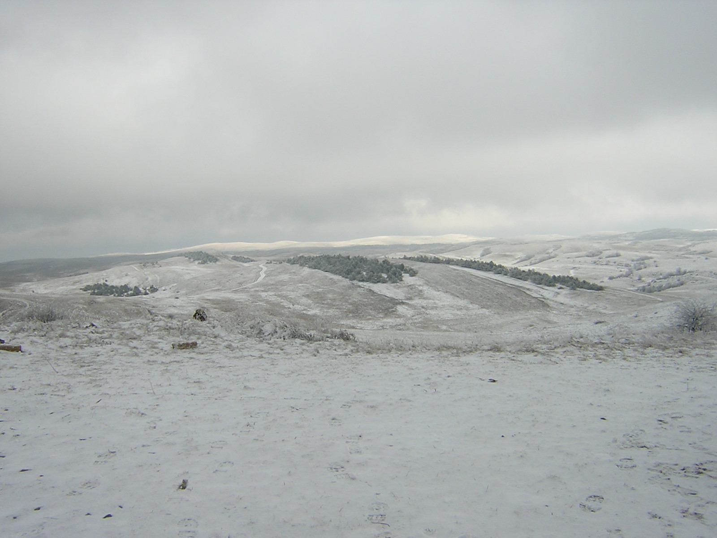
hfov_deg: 51.4
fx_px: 746
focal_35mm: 36
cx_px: 358
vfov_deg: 39.7
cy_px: 269
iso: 100
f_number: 5.2
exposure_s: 1/232
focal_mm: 4.7
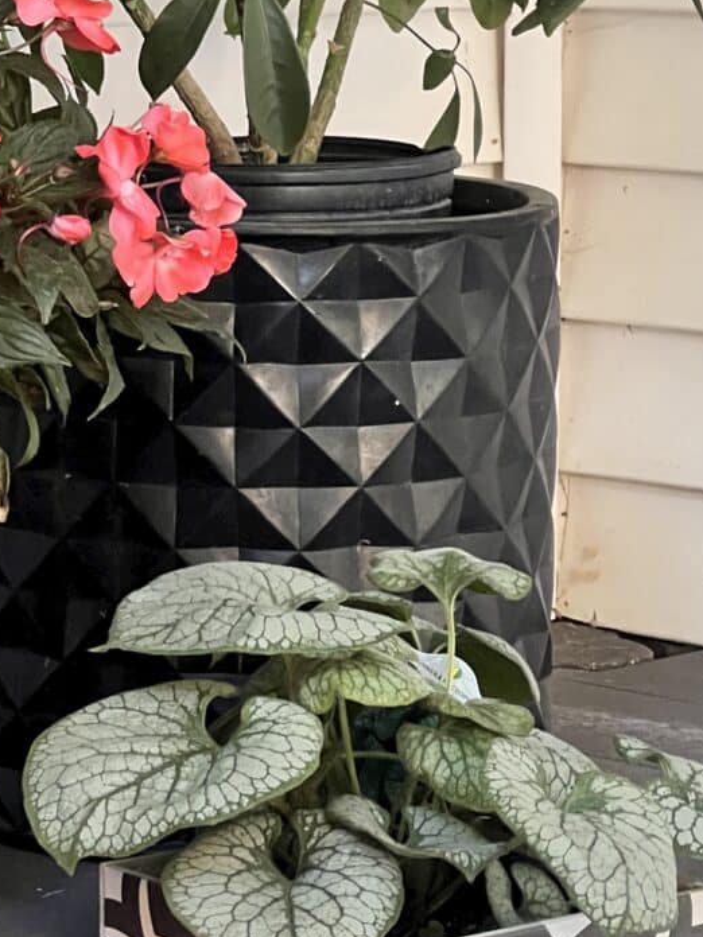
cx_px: 88
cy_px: 425
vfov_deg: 11.6
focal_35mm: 170
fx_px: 4603
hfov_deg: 8.7
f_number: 2.8
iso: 800
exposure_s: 1/60
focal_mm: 9
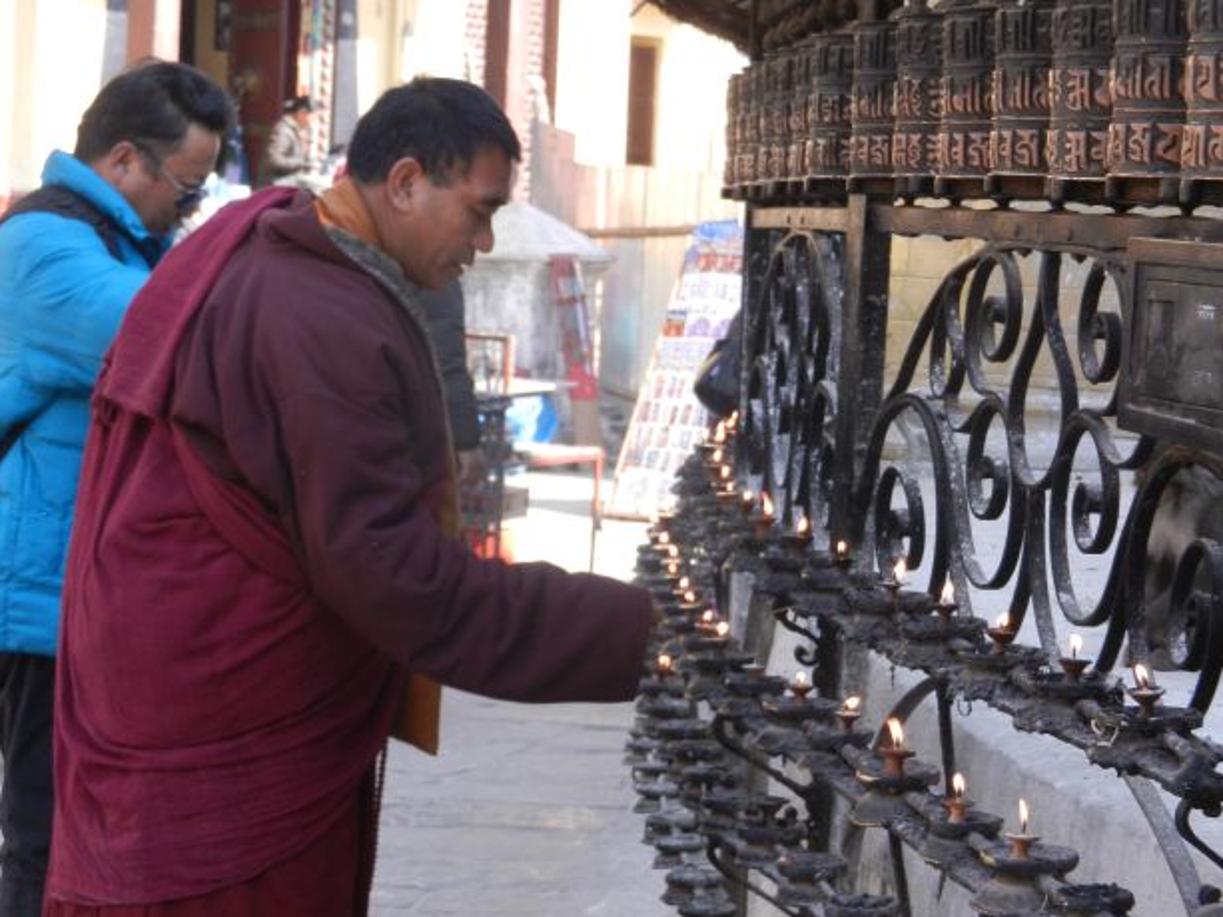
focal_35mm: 95
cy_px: 447
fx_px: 3357
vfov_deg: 15.6
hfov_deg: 20.6
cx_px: 620
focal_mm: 16.3
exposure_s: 1/200
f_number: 4.9
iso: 200
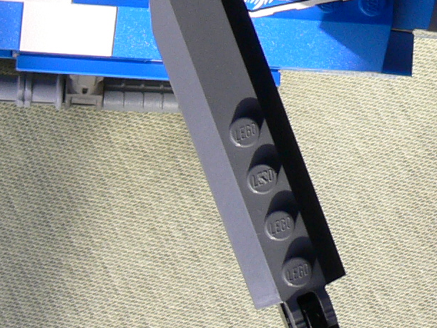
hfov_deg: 10.4
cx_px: 519
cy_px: -50
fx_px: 2360
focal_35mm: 187
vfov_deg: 7.9
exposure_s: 1/60
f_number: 4
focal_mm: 7.4
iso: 80
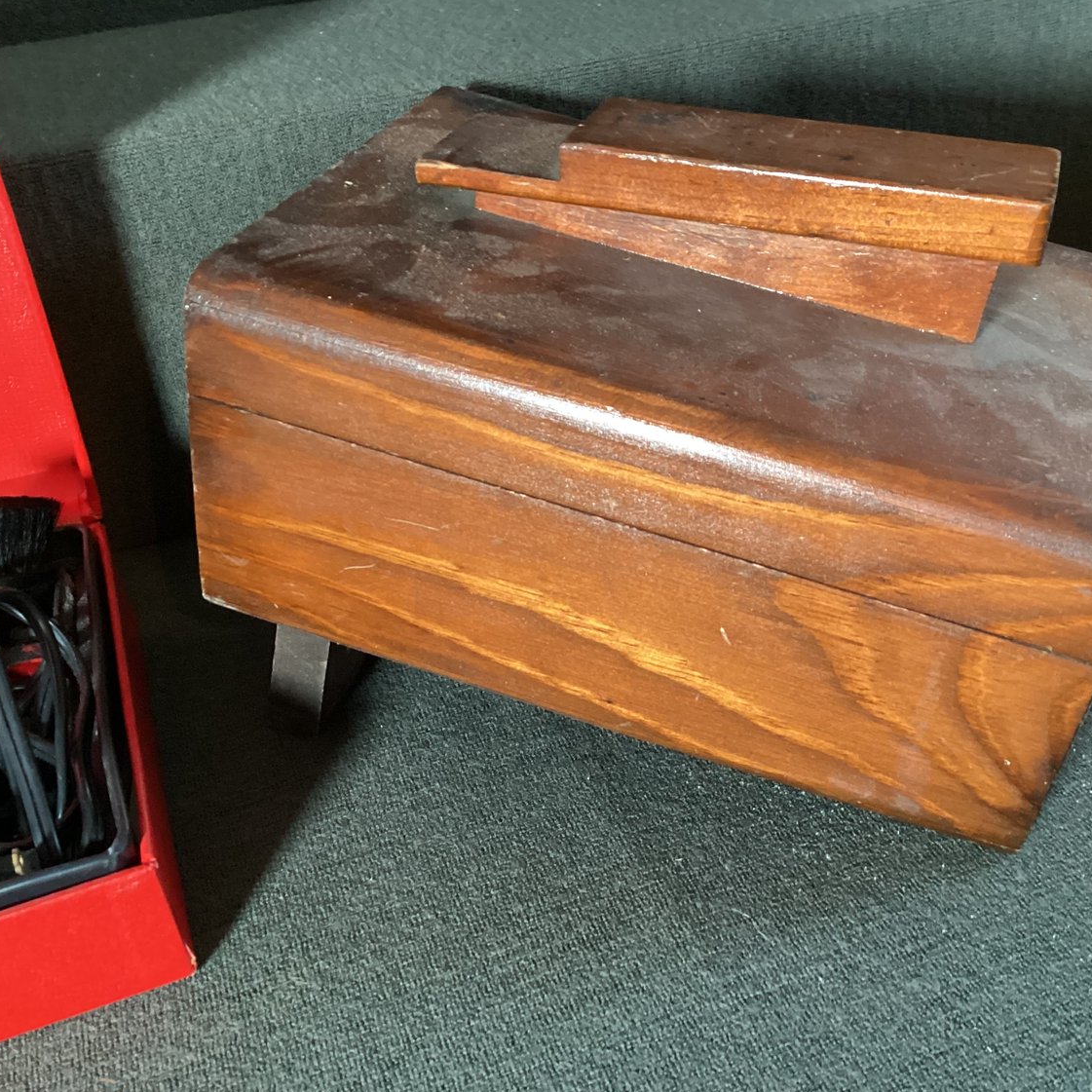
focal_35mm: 37
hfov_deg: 44.7
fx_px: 1321
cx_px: 647
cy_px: 542
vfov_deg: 44.9
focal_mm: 3.3
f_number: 2.4
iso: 400
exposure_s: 1/25
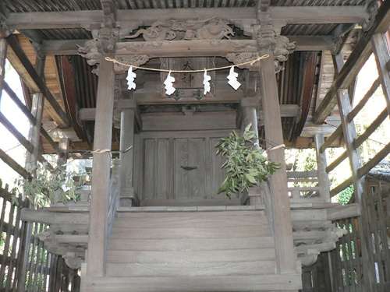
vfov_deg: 39.7
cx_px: 195
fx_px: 406
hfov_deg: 51.4
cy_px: 146
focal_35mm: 36
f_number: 2.8
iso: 400
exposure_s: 1/60
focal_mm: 6
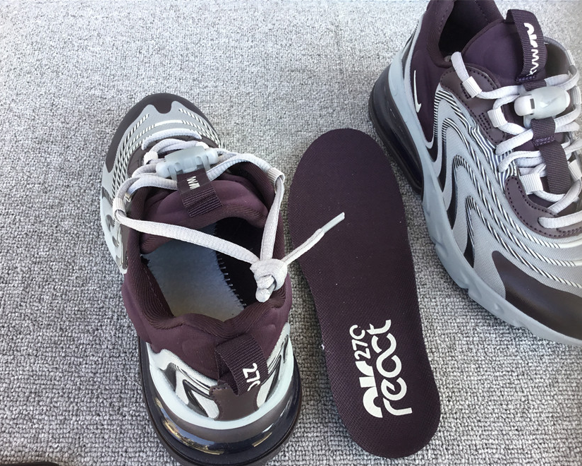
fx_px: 568
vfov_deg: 44.5
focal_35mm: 33
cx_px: 268
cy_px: 238
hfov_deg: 54.2
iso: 32
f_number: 2.4
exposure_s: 1/100
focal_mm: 3.3
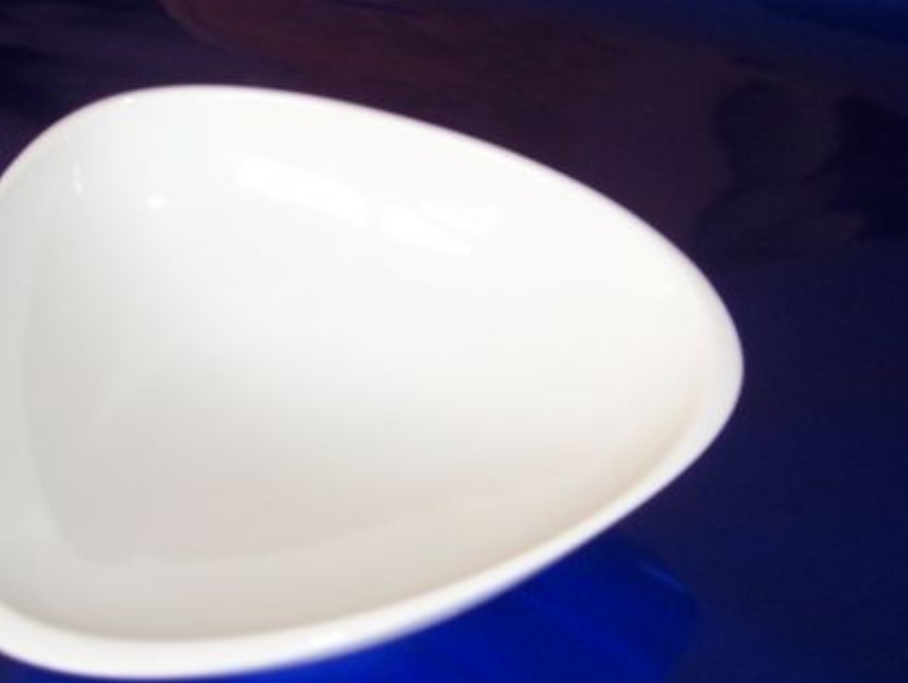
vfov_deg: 28.0
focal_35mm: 52
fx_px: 1365
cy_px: 409
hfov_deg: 36.6
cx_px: 339
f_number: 3
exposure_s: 1/60
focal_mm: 6
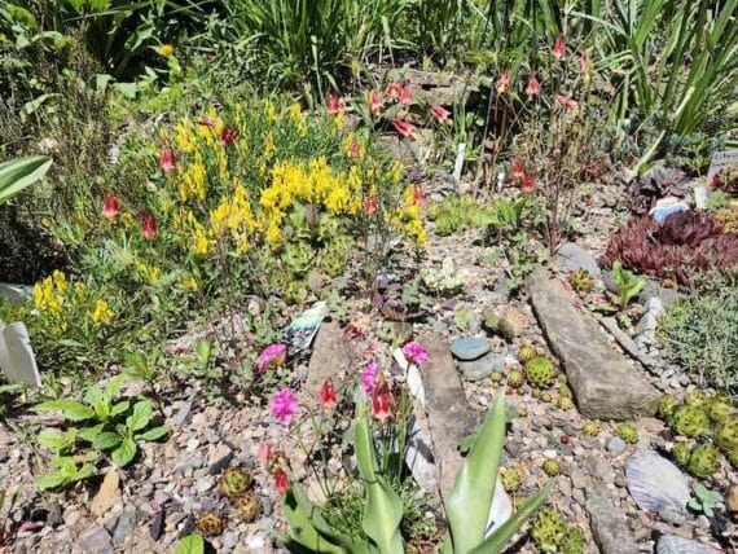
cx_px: 369
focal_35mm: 23
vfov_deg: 58.9
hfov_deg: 73.9
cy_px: 277
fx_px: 491
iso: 25
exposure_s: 1/1354
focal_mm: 5.54
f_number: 1.8
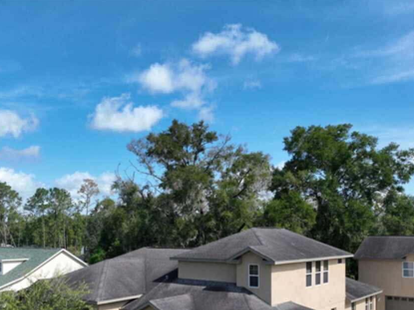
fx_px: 442
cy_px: 237
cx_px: 209
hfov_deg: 50.2
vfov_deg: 37.5
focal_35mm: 37
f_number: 2.8
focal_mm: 12.29
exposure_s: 1/1600
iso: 100
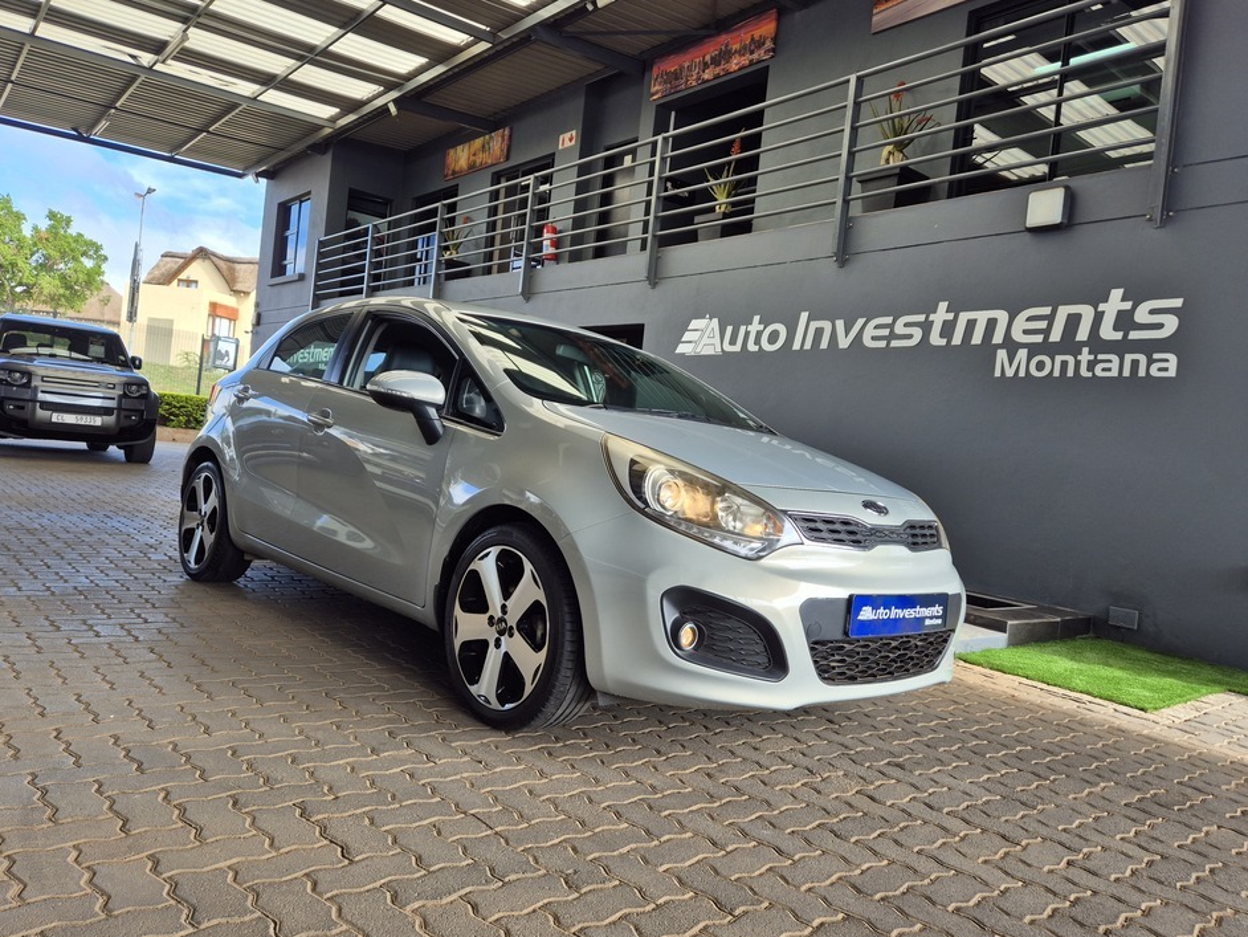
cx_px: 637
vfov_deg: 54.9
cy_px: 445
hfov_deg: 69.4
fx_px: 902
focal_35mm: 25
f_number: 1.8
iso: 25
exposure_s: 1/342
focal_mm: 5.4
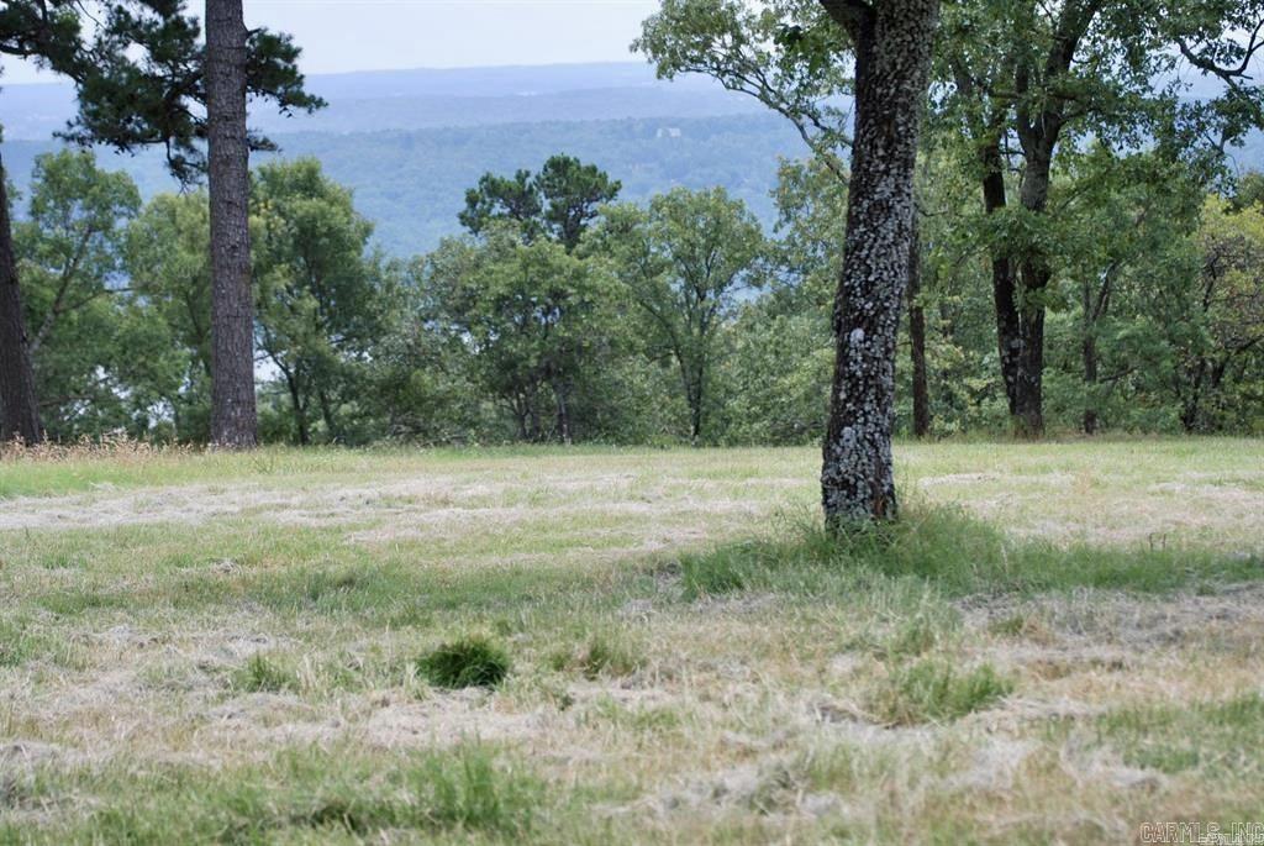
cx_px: 632
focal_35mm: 105
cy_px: 423
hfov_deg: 19.4
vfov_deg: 13.1
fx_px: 3690
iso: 100
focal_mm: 70
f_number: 4
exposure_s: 1/500
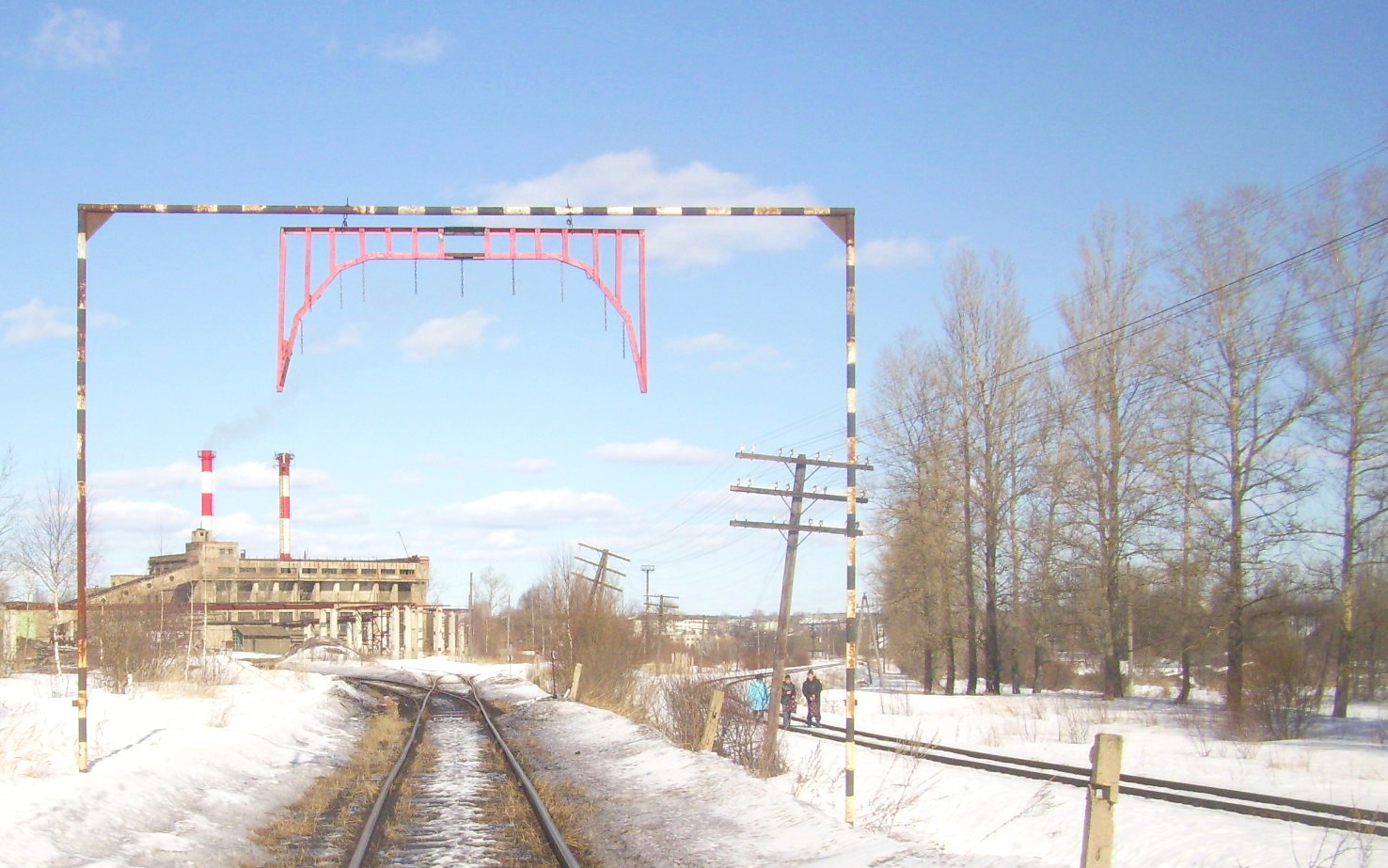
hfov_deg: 40.1
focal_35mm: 50
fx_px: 1892
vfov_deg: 25.5
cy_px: 677
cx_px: 567
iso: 80
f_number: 5.6
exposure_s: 1/500
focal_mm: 5.7
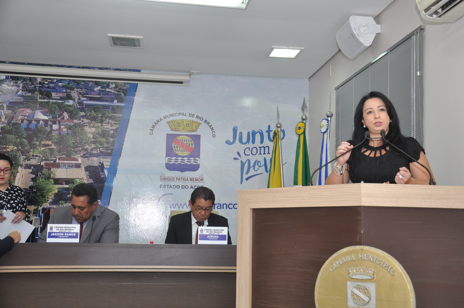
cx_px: 232
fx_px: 618
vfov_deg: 28.0
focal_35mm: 48
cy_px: 154
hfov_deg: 41.2
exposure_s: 1/125
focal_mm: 32
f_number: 4.5
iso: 640
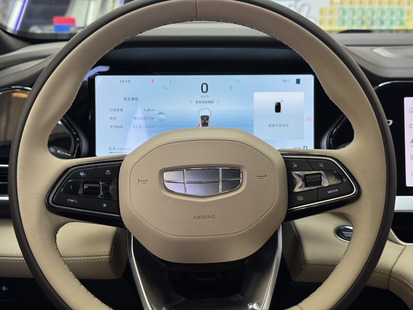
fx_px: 573
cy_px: 155
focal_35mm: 48
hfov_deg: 39.7
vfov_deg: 30.3
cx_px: 206
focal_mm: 6.76
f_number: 1.78
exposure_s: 1/48
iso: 160
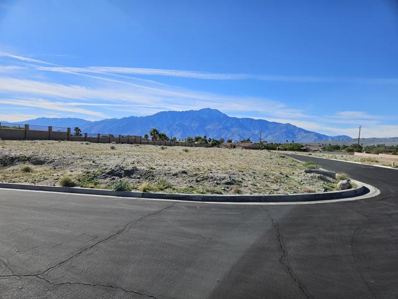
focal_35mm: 23
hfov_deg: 73.9
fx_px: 264
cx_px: 199
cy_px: 150
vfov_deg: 58.9
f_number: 1.8
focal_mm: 5.4
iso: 25
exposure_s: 1/3194
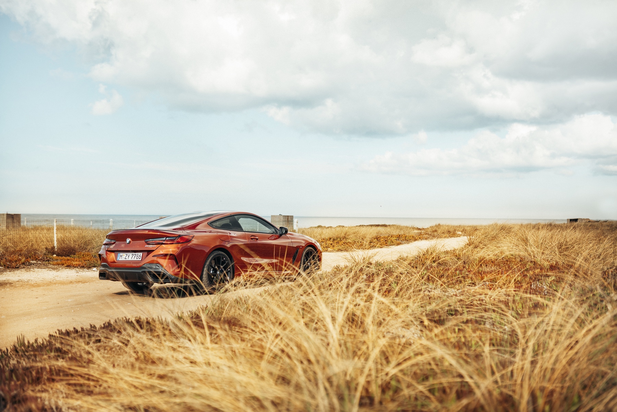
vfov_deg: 37.9
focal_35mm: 35
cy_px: 206
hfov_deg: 54.4
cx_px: 308
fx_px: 600
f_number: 2
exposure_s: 1/1600
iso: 50
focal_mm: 35
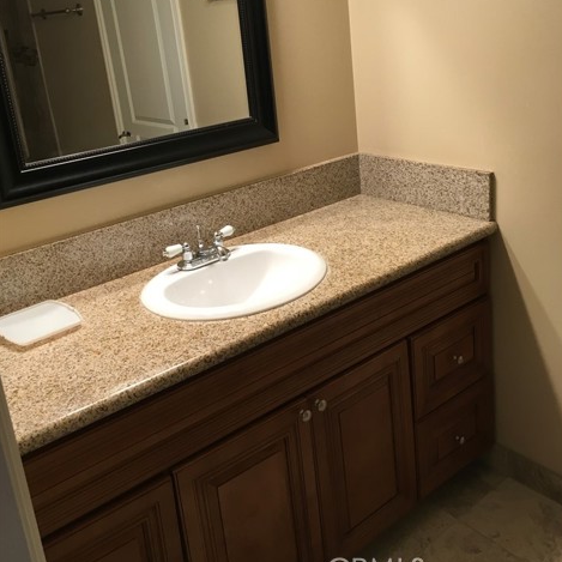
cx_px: 285
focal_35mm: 35
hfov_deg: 47.2
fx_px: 643
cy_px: 203
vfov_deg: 46.7
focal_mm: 4.15
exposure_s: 1/30
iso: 50
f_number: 2.2
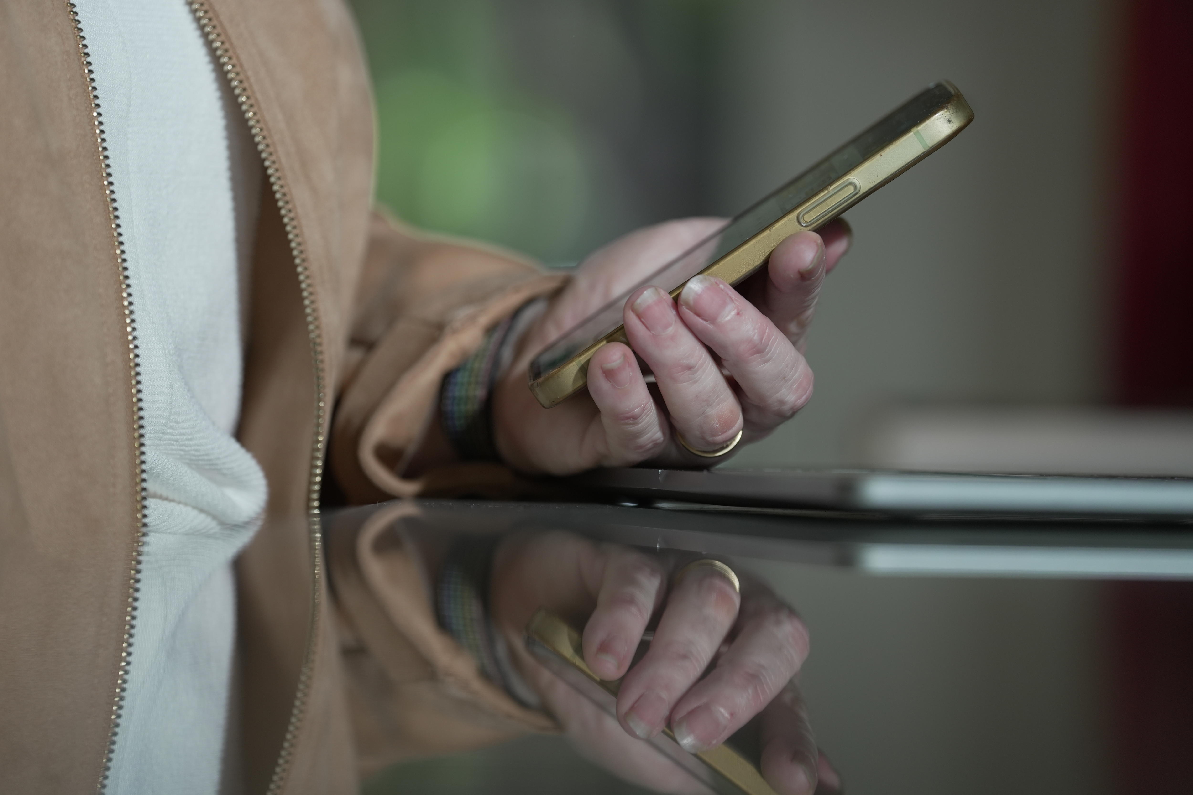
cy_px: 398
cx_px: 596
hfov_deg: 11.1
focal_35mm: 185
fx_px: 6130
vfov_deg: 7.4
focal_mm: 185
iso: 640
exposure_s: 1/320
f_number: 3.5
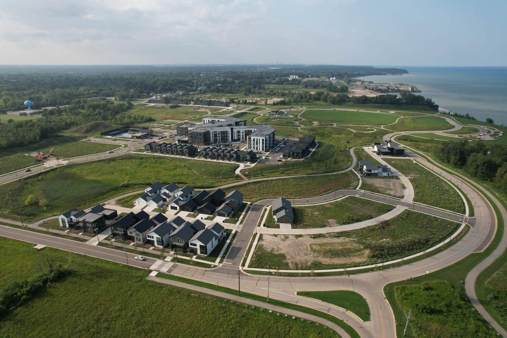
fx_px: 310
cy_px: 169
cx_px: 254
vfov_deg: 57.2
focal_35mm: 22
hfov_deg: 78.6
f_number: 2.8
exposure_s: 1/400
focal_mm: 8.38
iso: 100
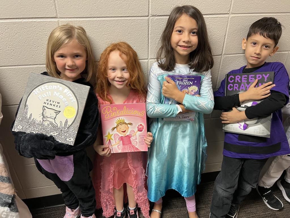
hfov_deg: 67.3
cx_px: 145
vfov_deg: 53.1
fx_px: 218
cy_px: 109
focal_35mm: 26
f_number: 1.5
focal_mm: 5.7
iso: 160
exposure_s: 1/60
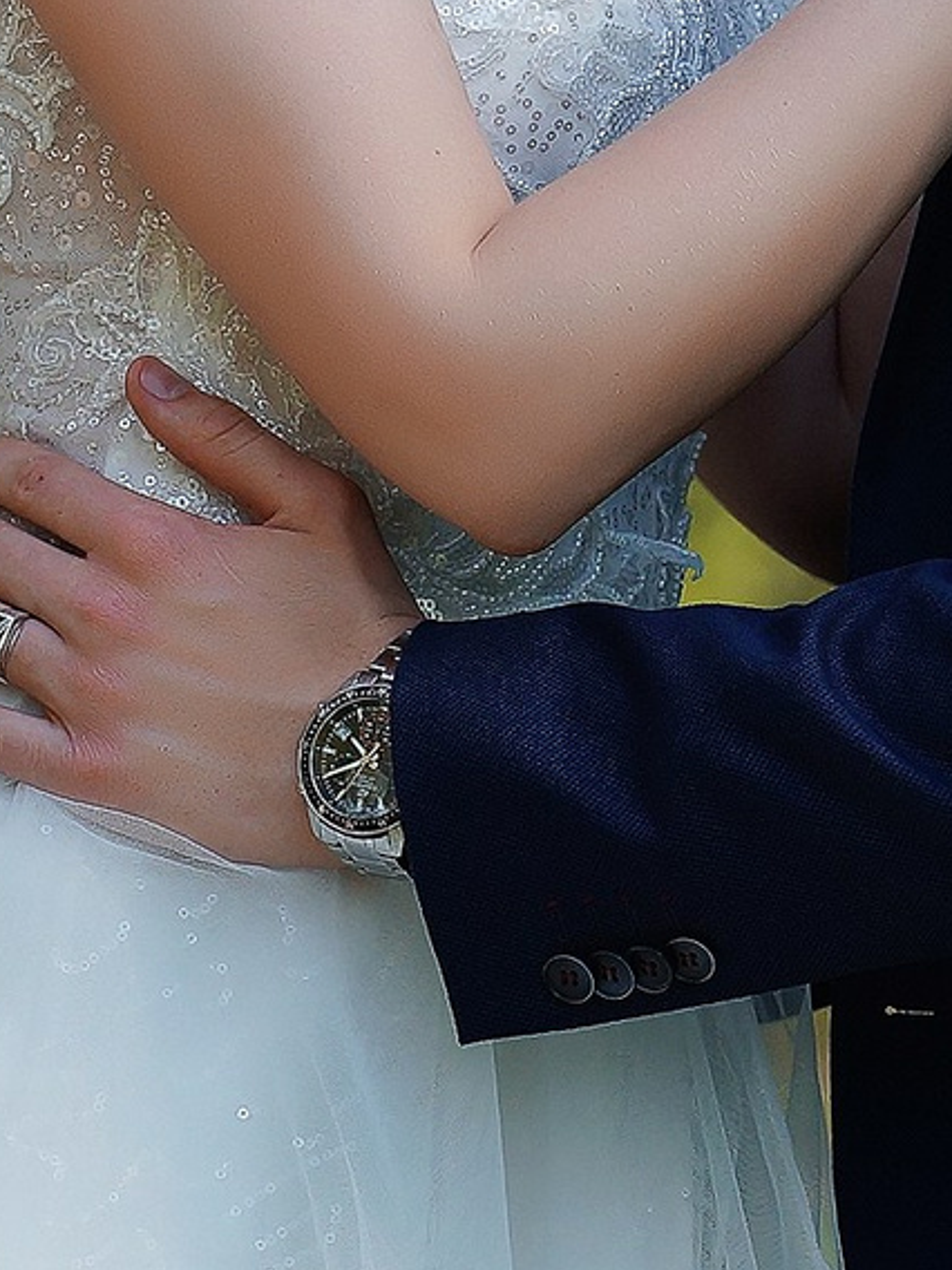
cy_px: -506
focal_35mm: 585
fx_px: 21451
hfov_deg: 2.5
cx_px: 577
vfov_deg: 3.4
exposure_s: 1/400
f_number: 3.5
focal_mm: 135
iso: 400
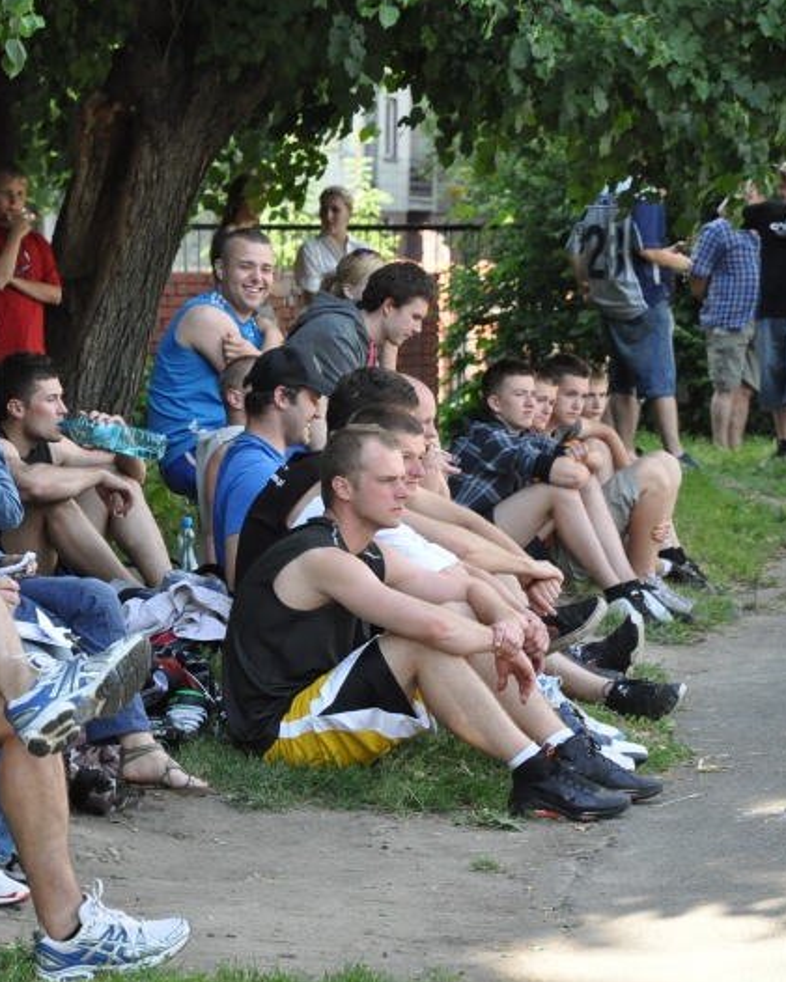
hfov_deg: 8.5
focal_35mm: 182
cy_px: 492
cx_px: 170
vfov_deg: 10.6
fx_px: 5282
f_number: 5.6
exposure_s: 1/800
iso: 2000
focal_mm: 85
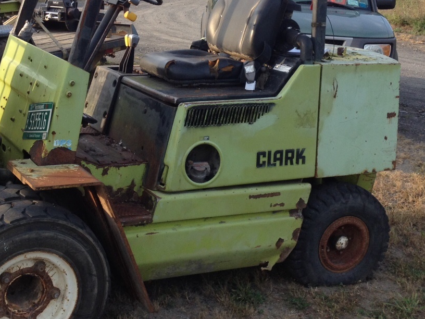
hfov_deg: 27.7
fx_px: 859
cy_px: 80
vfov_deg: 20.8
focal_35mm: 70
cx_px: 178
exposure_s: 1/351
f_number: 2.4
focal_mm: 4.28
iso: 50
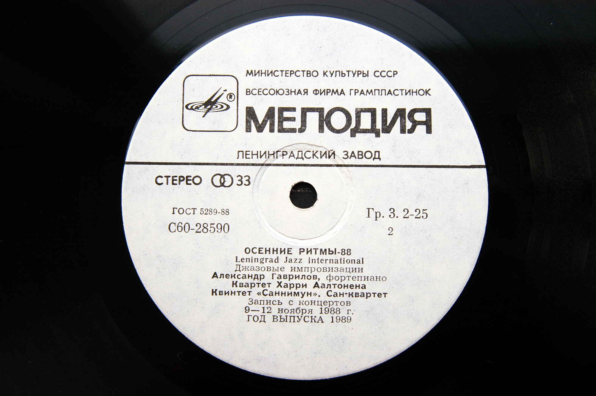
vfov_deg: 25.7
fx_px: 868
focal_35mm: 52
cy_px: 198
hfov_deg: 37.9
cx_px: 298
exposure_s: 1/125
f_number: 5.6
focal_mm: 35
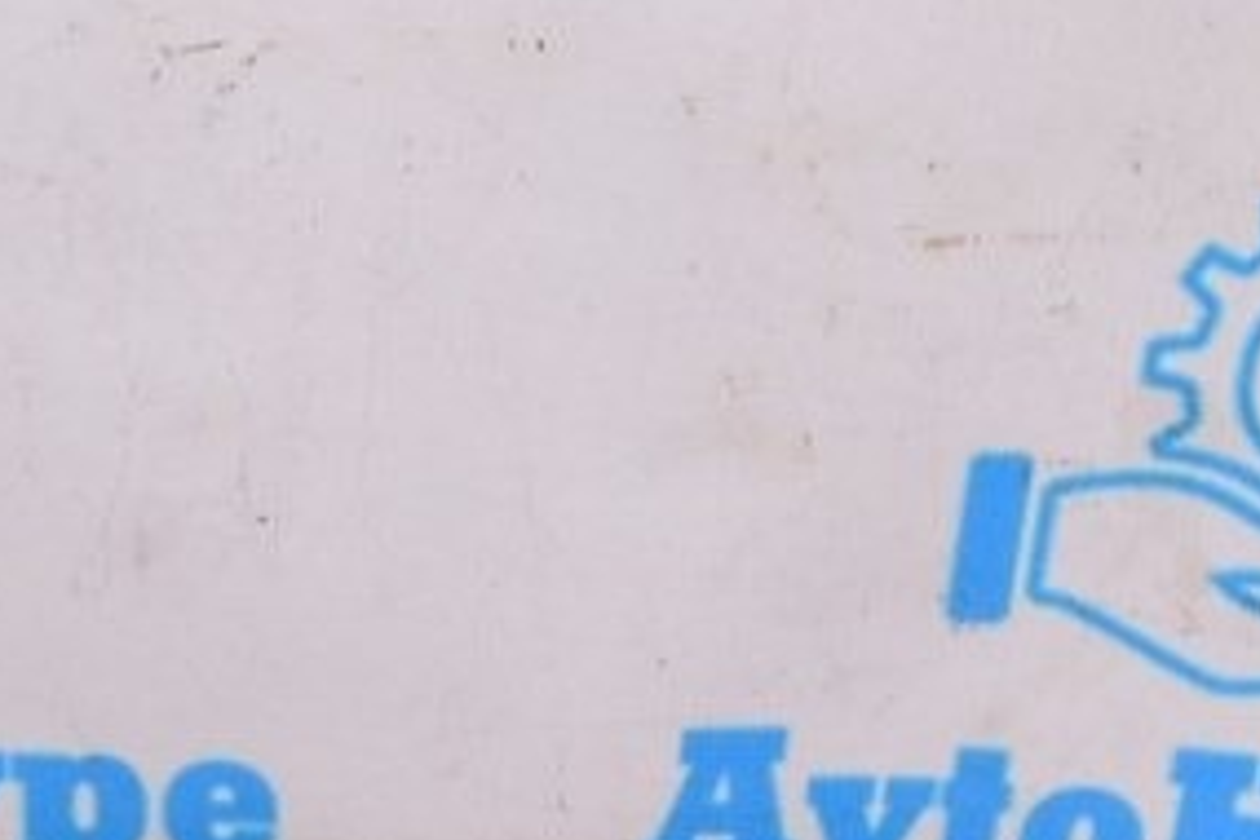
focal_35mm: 97
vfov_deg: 12.9
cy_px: 1457
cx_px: 469
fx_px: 3395
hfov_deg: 21.0
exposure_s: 1/200
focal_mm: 18
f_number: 8
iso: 1600
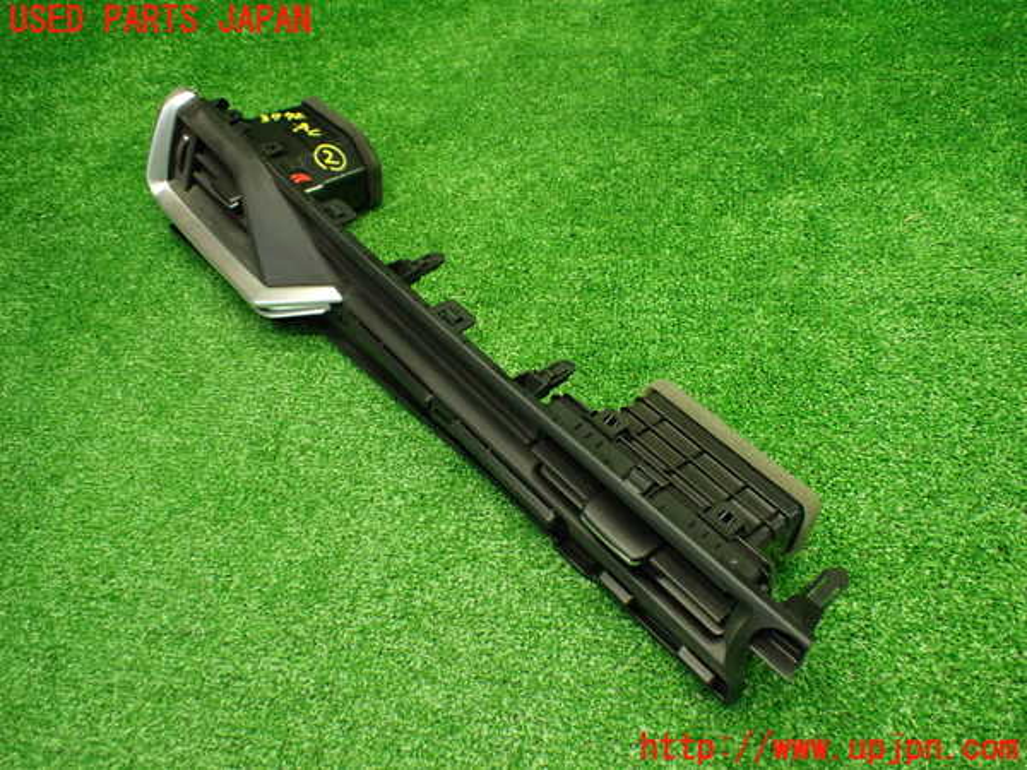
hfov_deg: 60.0
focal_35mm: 30
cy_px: 385
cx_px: 514
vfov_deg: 46.8
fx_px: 890
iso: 640
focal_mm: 5.4
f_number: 2.3
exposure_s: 1/125
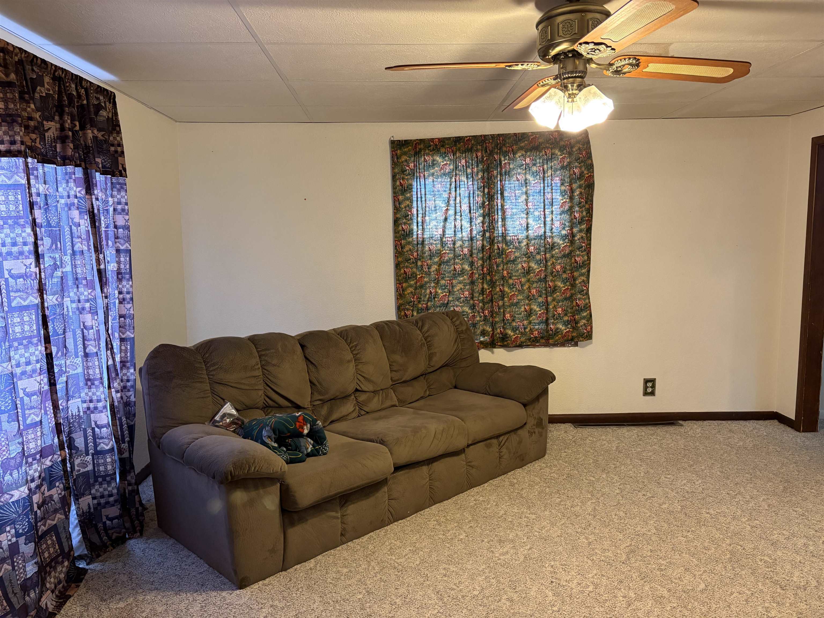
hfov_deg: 67.3
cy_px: 309
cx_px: 412
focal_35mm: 26
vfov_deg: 53.1
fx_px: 619
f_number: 1.6
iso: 320
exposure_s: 1/40
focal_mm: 5.96
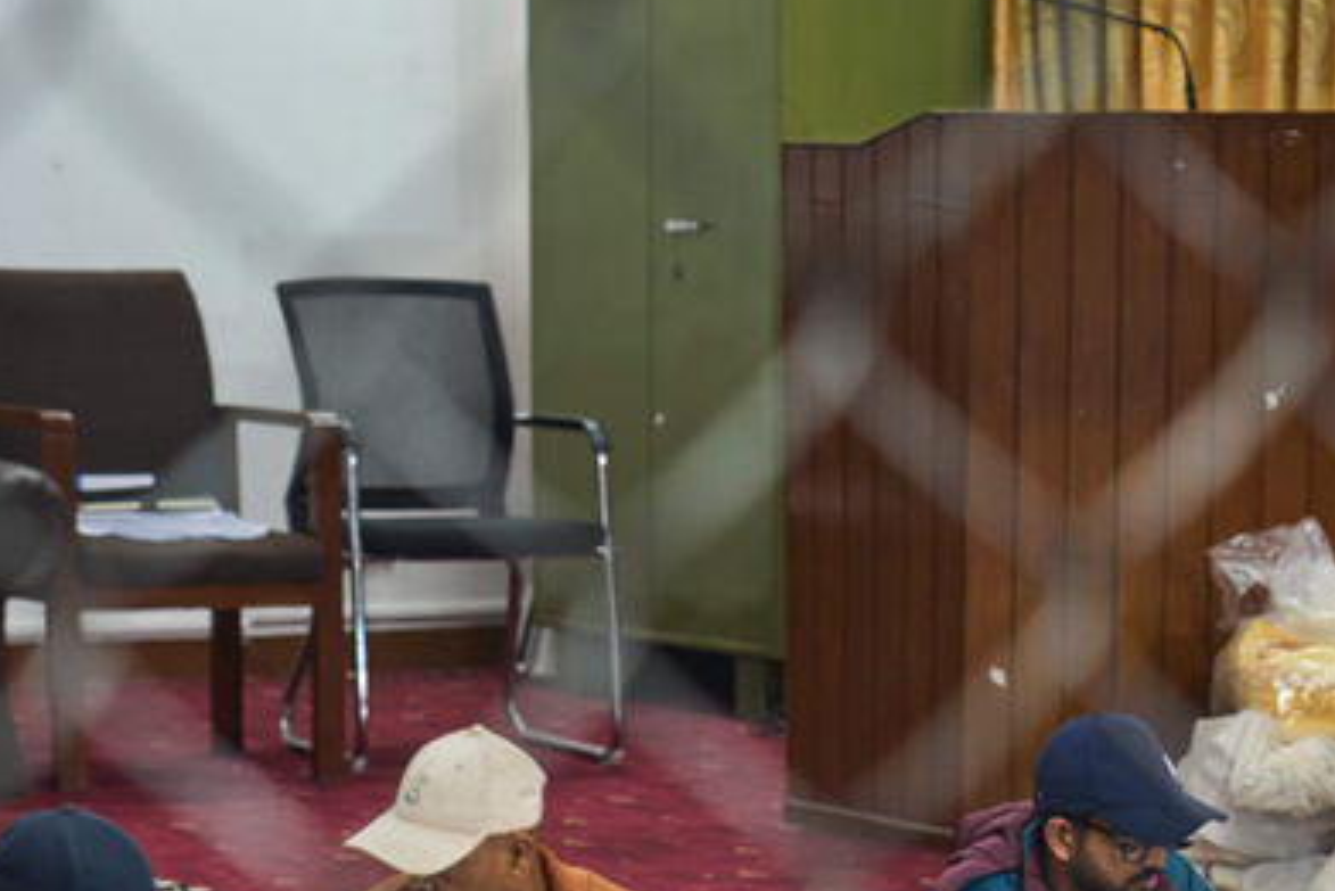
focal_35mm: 178
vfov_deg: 7.7
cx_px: 806
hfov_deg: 11.5
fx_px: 6603
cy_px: 1084
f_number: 4.5
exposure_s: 1/15
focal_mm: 68
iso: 500
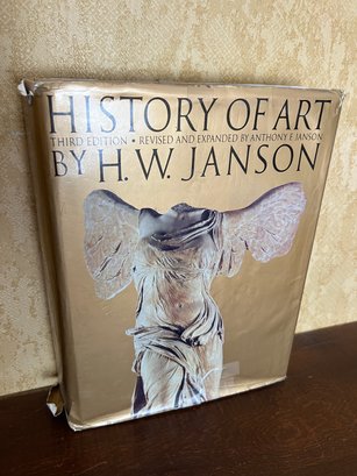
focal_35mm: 26
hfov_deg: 53.1
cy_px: 238
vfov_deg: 67.3
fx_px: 357
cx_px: 178
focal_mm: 5.7
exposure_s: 1/60
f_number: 1.5
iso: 250
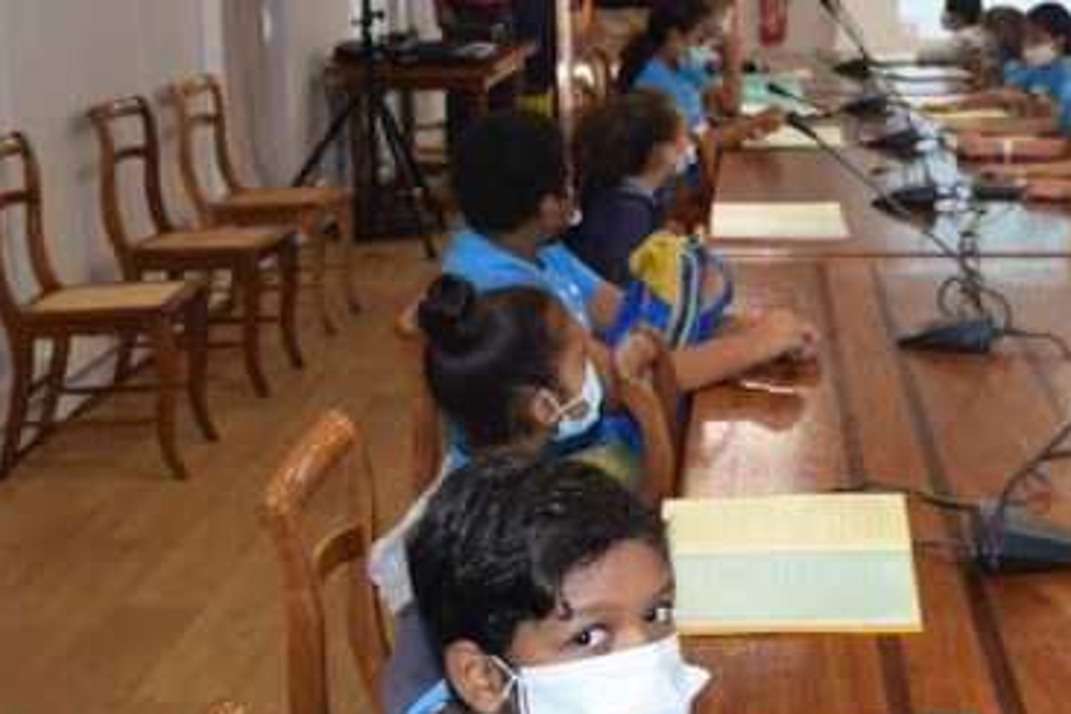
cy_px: 499
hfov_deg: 31.2
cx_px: 1097
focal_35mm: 59
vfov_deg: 22.9
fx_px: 1755
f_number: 5
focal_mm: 18
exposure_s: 1/100
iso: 800
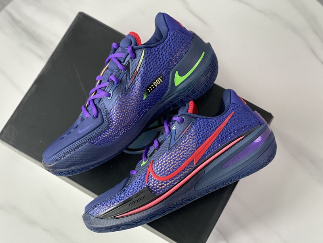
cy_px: 122
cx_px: 162
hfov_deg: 30.3
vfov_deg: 22.9
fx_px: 597
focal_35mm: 64
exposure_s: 1/109
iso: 250
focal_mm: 7.5
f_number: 2.2
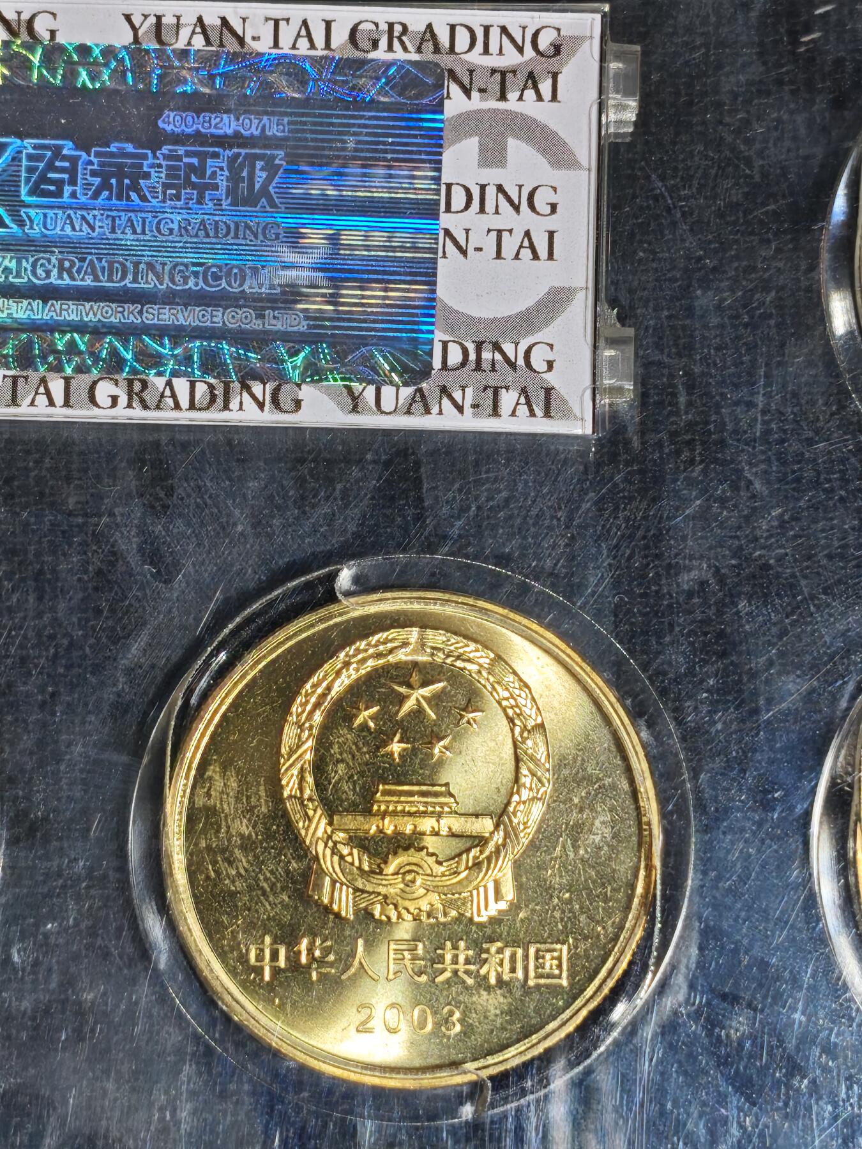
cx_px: 431
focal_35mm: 94
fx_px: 3121
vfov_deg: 20.9
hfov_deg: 15.7
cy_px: 574
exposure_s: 1/649
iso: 50
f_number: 1.5
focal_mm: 4.94
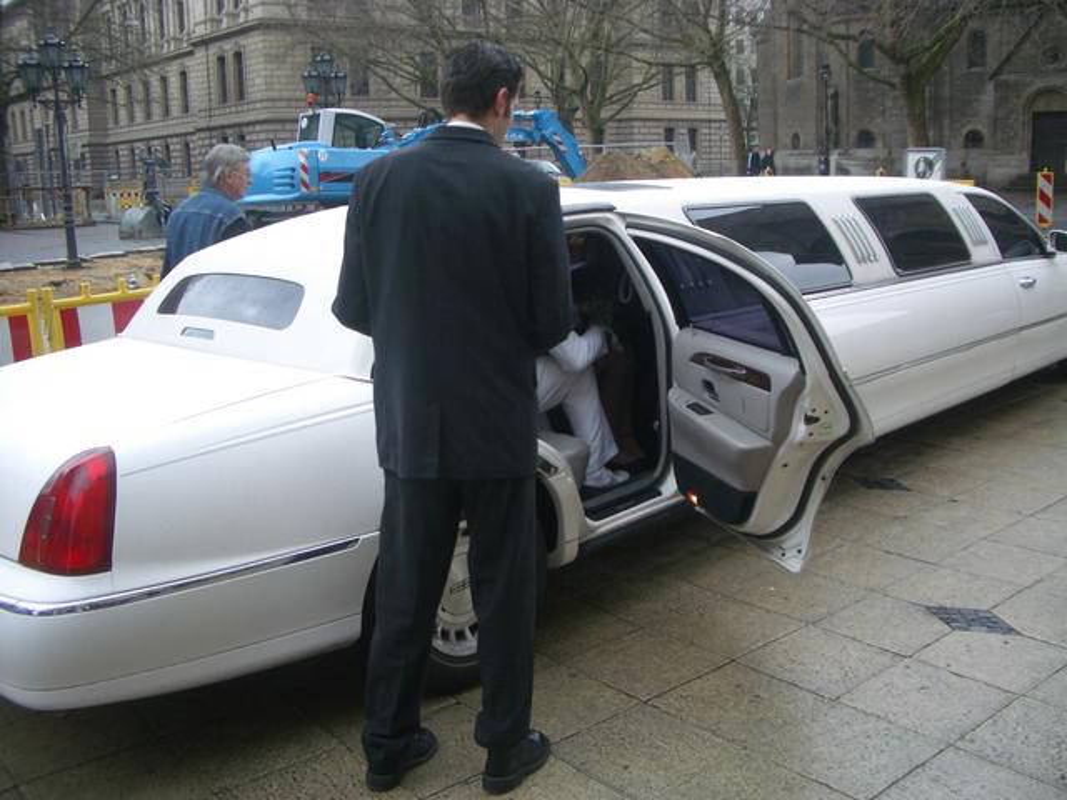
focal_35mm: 35
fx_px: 1079
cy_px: 400
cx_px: 534
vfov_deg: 40.7
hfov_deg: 52.6
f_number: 2.6
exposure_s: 1/125
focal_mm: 5.8
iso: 50
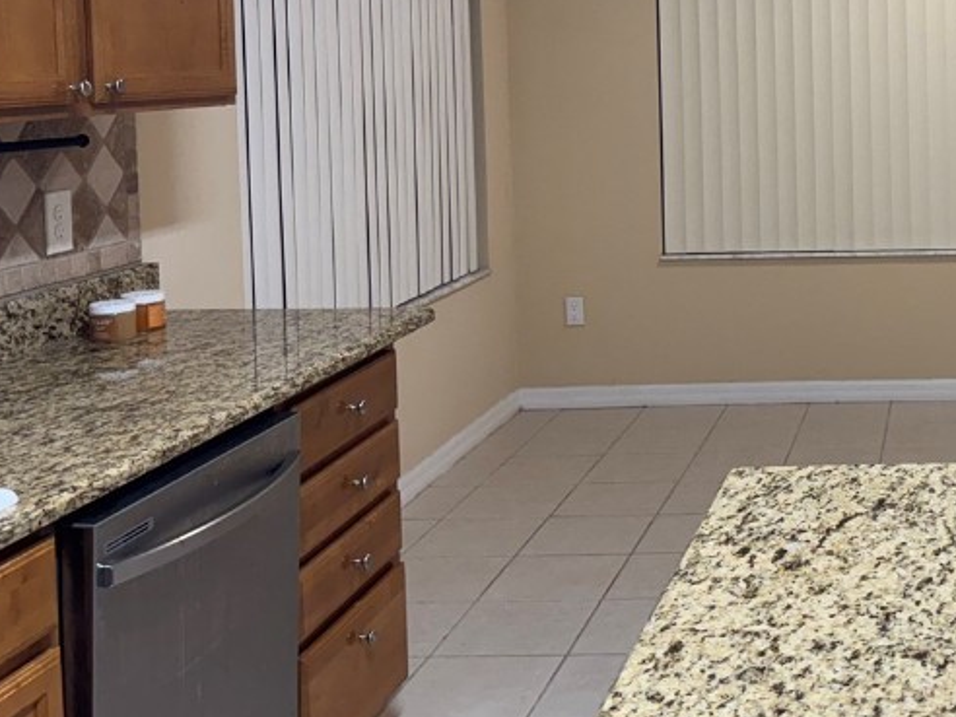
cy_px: 113
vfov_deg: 28.3
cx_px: 935
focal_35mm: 50
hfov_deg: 35.0
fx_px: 1381
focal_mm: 6.76
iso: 160
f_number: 1.78
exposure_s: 1/120
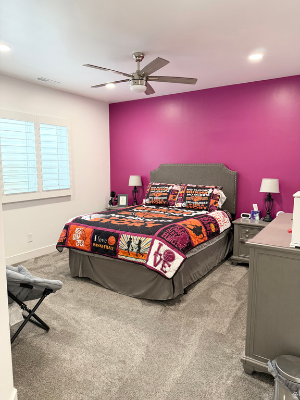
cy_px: 200
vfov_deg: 71.6
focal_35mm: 24
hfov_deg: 56.8
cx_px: 150
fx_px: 277
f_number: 1.78
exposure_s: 1/120
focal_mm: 6.76
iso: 400
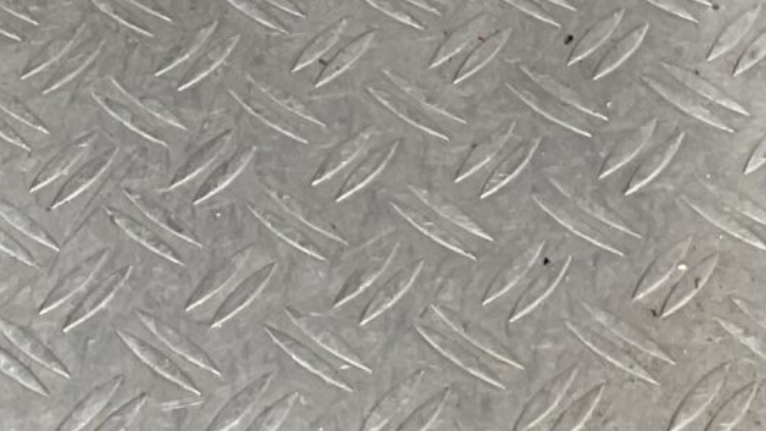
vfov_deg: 7.3
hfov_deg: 13.5
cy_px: -750
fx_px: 3087
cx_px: -320
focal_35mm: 152
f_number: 1.8
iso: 16
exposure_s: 1/144
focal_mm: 3
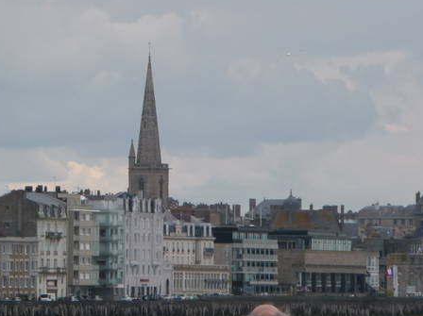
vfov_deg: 3.2
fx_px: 5688
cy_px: 168
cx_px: 151
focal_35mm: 466
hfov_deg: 4.3
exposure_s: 1/500
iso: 100
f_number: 4.9
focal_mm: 45.4
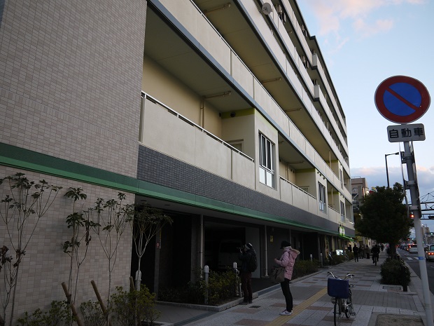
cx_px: 217
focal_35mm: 28
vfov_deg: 49.7
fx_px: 351
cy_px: 163
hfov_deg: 63.4
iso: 160
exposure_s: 1/80
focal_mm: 14
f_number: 3.5
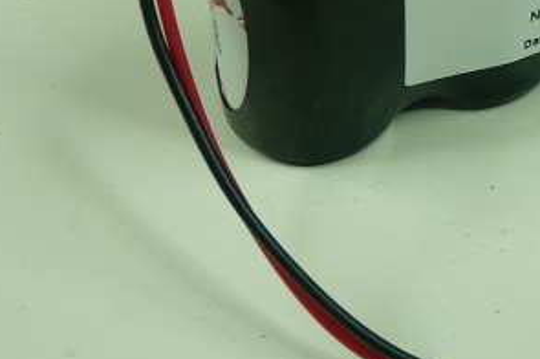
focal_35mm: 113
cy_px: 49
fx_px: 1693
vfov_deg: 12.0
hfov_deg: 17.7
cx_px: 544
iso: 100
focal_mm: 4.9
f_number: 2.8
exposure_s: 1/50
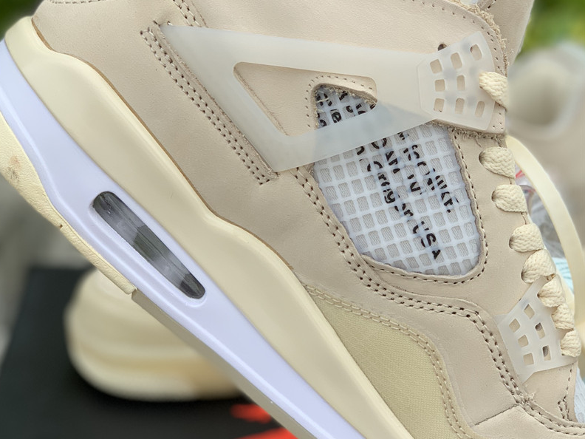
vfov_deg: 21.0
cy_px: 194
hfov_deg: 27.8
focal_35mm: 70
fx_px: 1183
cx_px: 290
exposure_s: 1/393
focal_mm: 6
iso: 16
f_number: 2.4
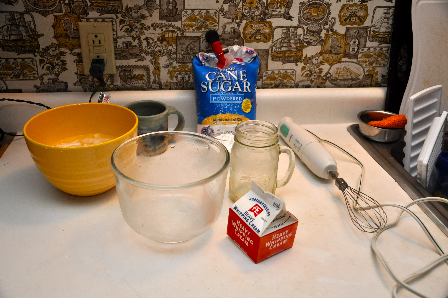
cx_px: 224
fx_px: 447
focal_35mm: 36
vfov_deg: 36.8
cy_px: 149
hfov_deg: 53.2
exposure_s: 1/60
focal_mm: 24
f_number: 4
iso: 800
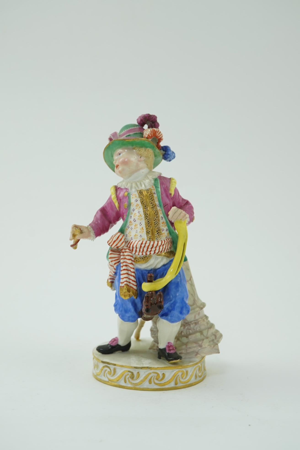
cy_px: 225
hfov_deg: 29.9
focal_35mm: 45
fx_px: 562
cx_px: 150
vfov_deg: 43.6
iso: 500
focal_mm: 30
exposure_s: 1/50
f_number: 11
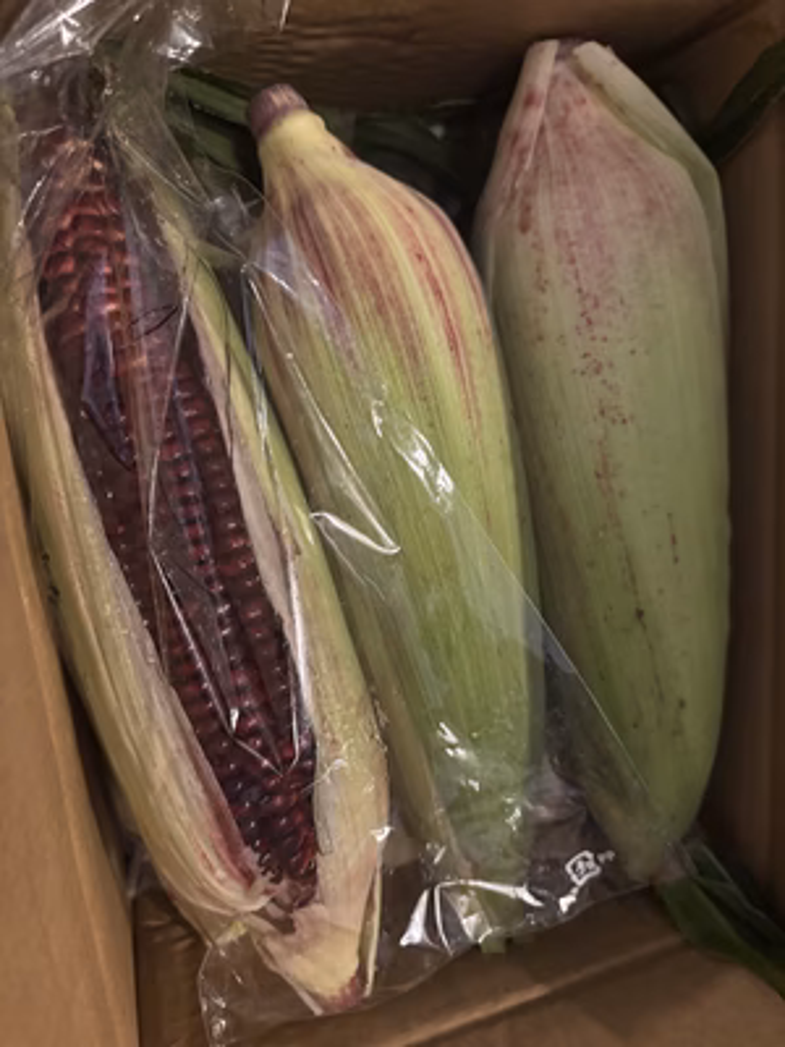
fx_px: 786
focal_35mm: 26
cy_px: 524
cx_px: 392
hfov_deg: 53.1
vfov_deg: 67.3
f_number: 1.6
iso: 500
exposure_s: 1/25
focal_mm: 5.96
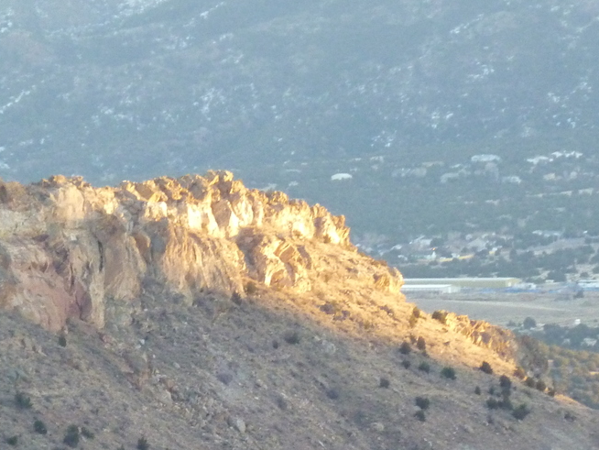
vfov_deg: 3.0
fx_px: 8465
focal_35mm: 489
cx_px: 221
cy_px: 425
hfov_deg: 4.1
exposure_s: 1/60
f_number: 5.9
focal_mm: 36
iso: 400
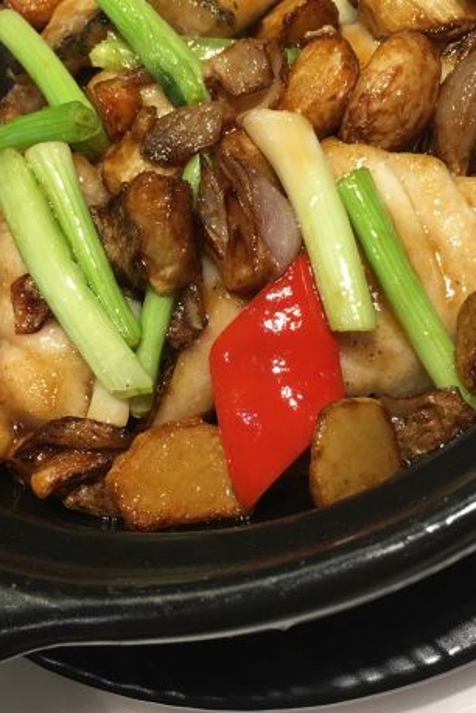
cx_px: 282
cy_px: 295
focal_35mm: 46
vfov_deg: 42.6
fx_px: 912
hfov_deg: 29.2
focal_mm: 4.15
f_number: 2.2
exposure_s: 1/17
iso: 32
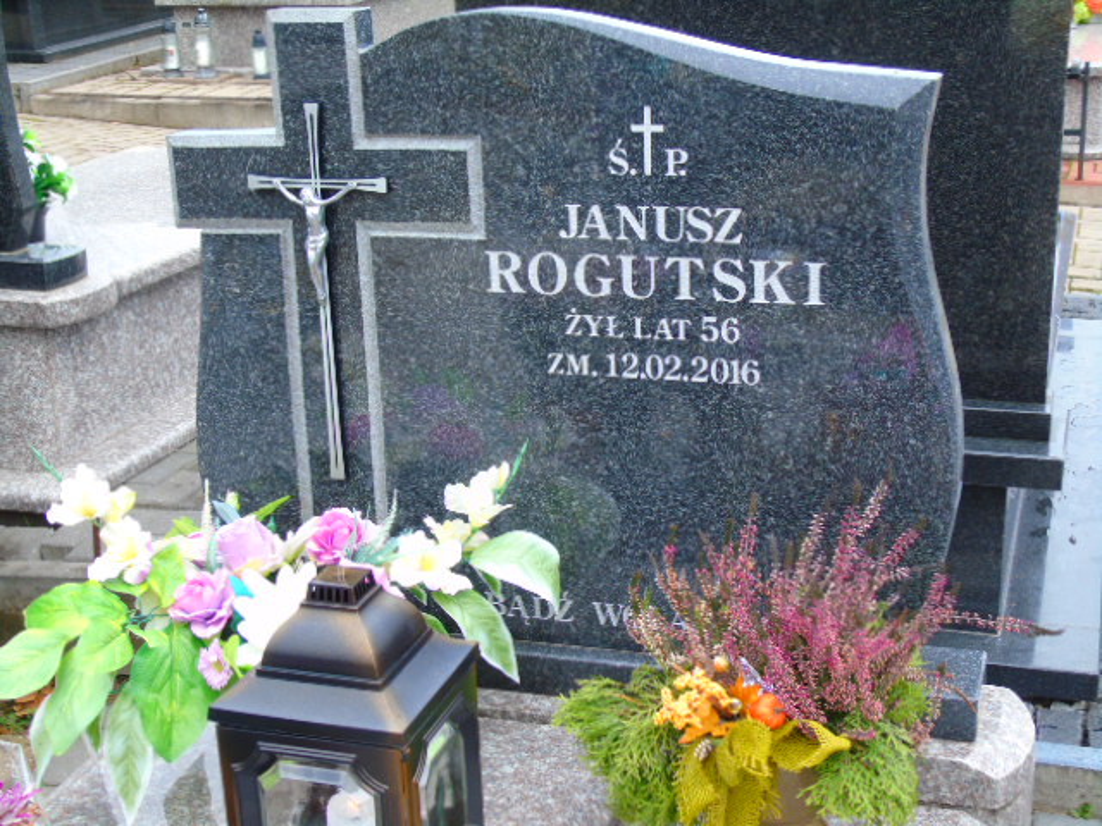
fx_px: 1719
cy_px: 413
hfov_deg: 35.5
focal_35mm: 54
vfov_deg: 27.0
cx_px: 551
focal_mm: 9.6
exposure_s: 1/30
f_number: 4.3
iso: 100
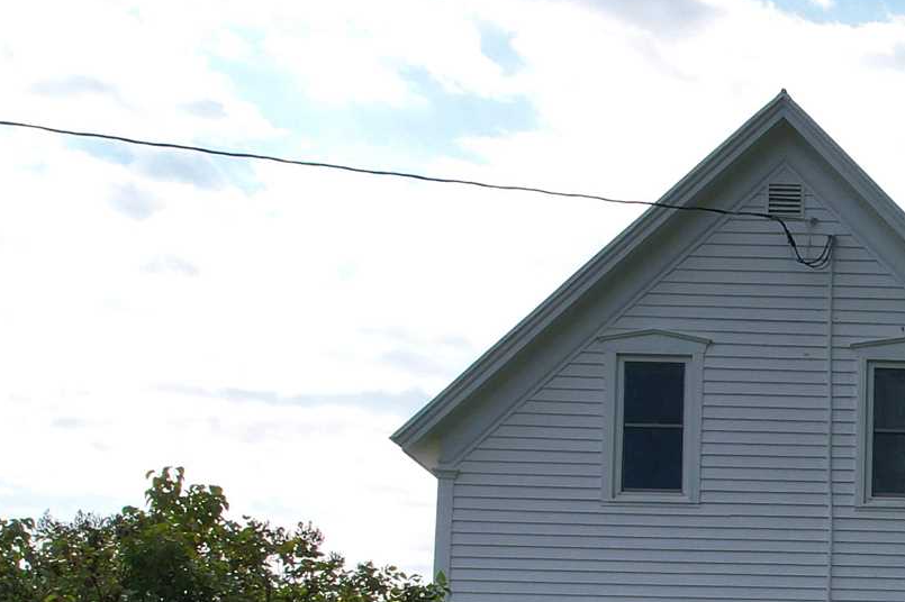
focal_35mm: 84
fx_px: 2111
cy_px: 793
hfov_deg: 21.8
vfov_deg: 15.4
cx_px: 1183
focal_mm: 8.38
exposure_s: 1/725
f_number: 2.8
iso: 110
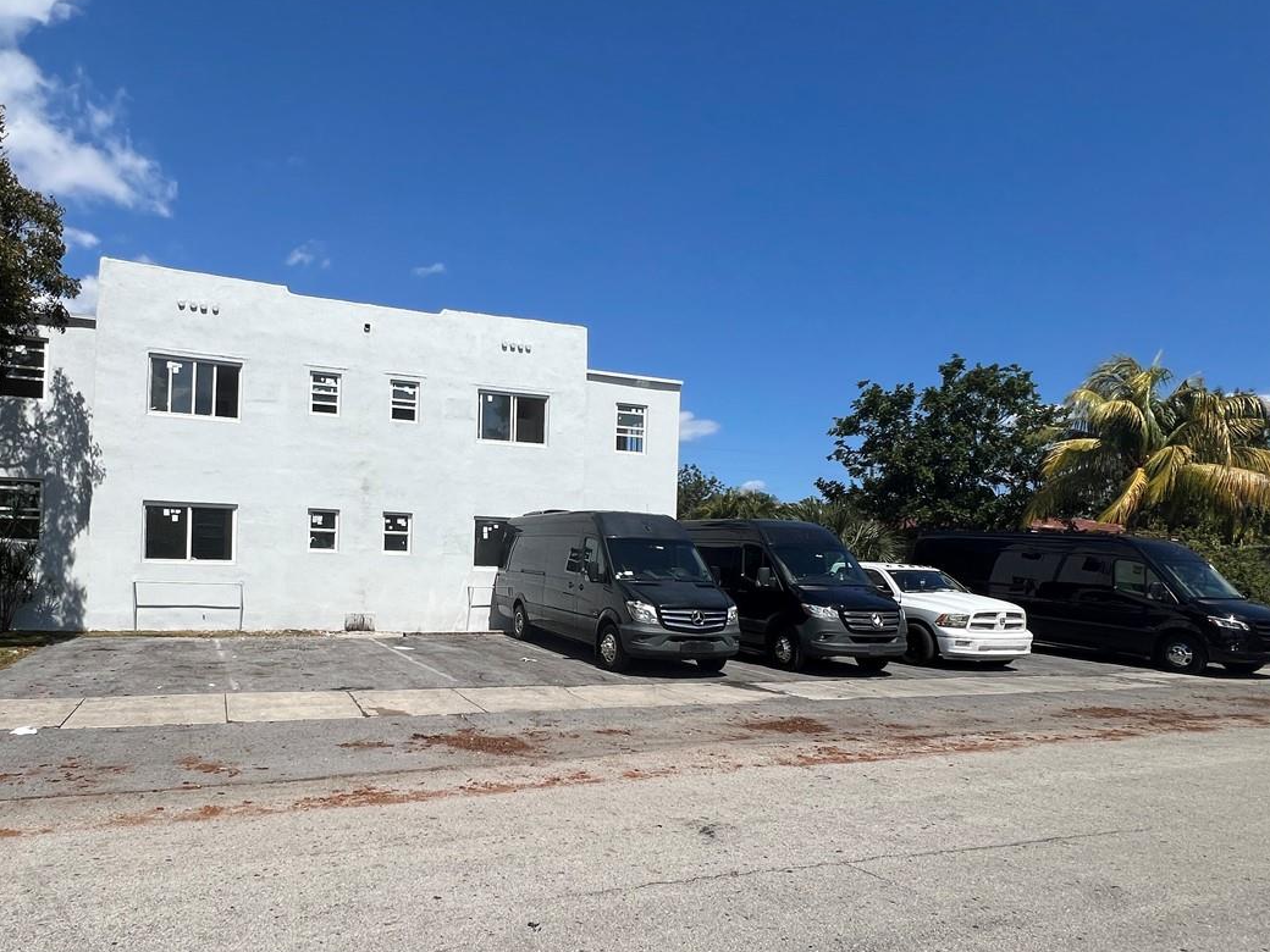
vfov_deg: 65.5
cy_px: 563
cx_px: 486
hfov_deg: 80.4
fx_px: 734
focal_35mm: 20
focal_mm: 1.57
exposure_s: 1/3922
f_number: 1.8
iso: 32
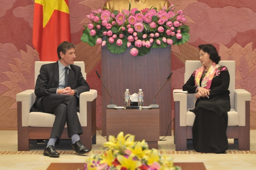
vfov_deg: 9.3
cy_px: 85
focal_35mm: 147
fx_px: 1044
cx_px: 128
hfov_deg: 14.0
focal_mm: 98
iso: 1250
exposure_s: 1/100
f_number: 4.5
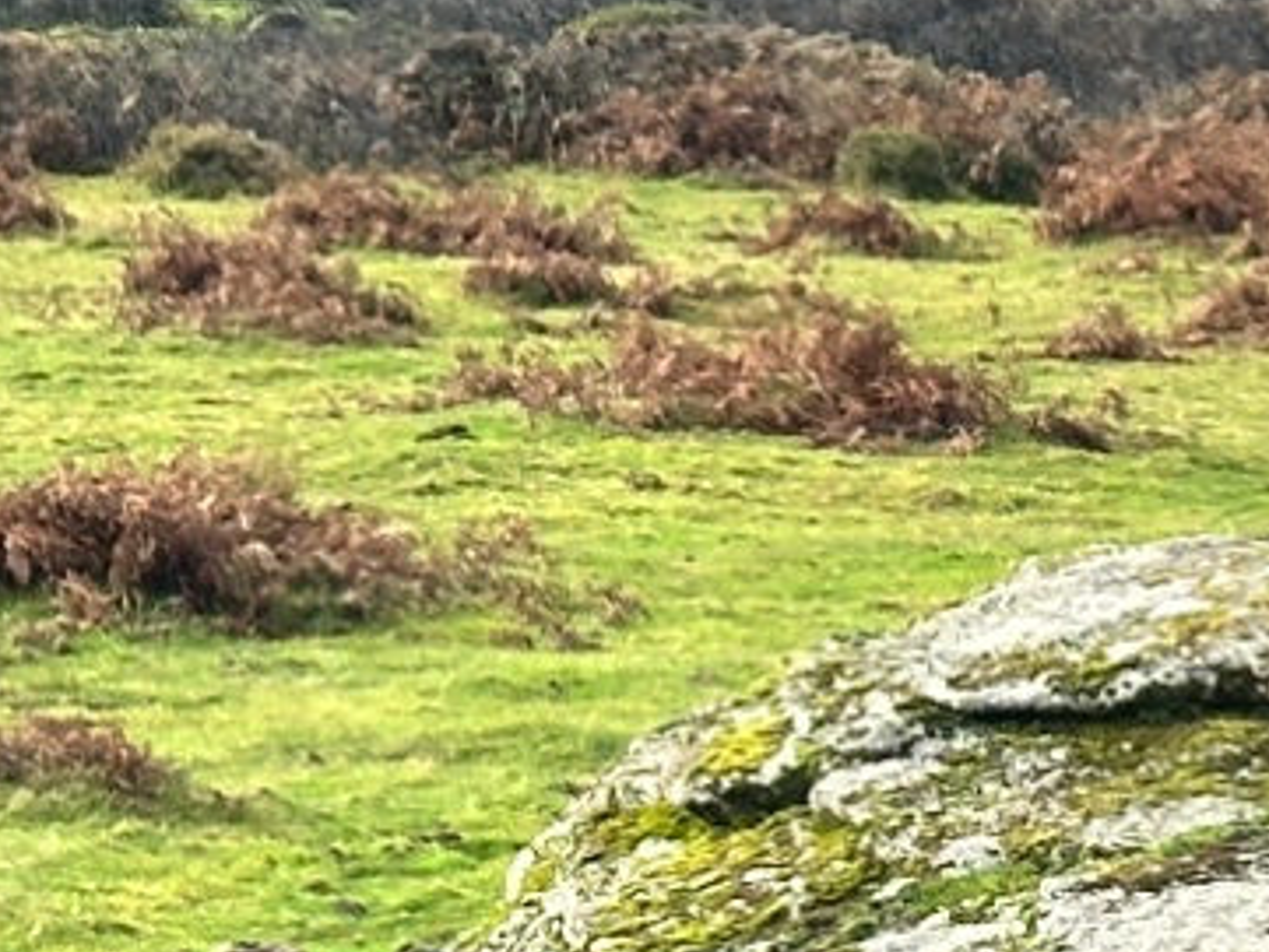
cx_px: 2317
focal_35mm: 266
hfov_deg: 7.2
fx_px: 9755
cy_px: 14
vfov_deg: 5.6
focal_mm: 6.86
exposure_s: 1/2028
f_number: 1.78
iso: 64
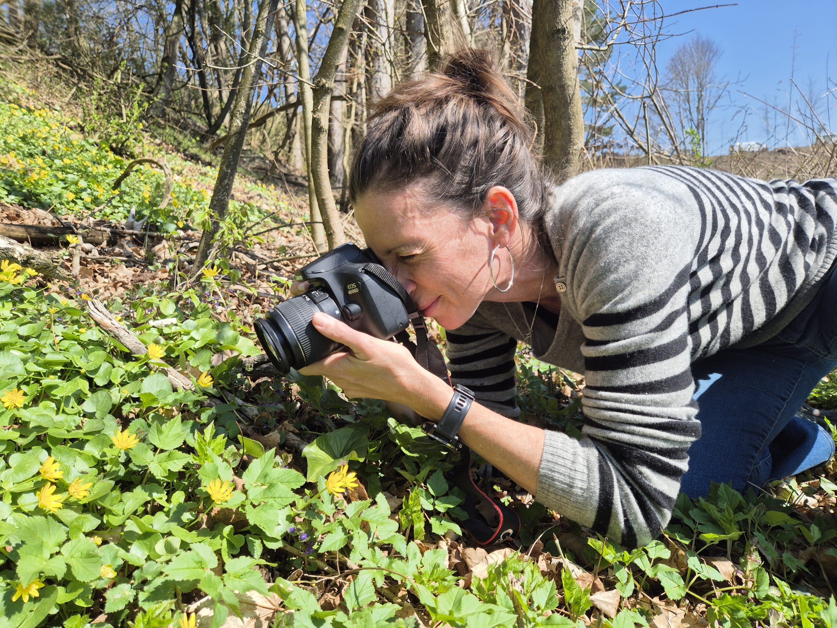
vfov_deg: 58.9
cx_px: 418
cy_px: 314
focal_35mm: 23
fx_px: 556
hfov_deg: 73.9
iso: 25
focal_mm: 5.4
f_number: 1.8
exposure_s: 1/762
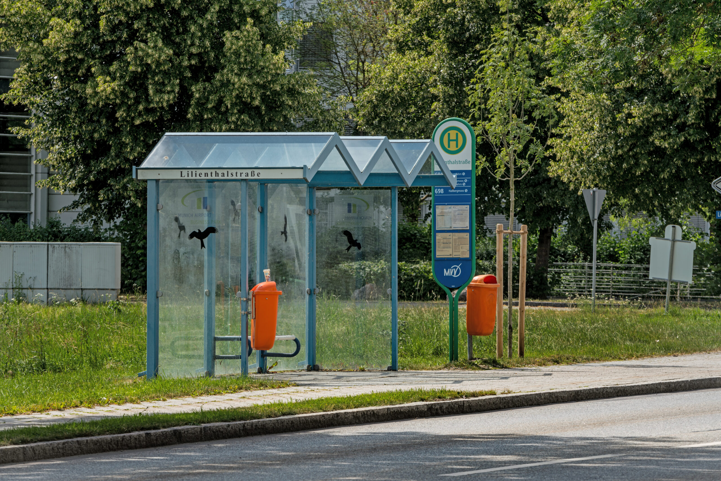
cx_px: 360
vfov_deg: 7.0
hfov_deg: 10.5
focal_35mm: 195
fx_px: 3906
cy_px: 240
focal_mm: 195
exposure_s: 1/160
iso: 100
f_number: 10
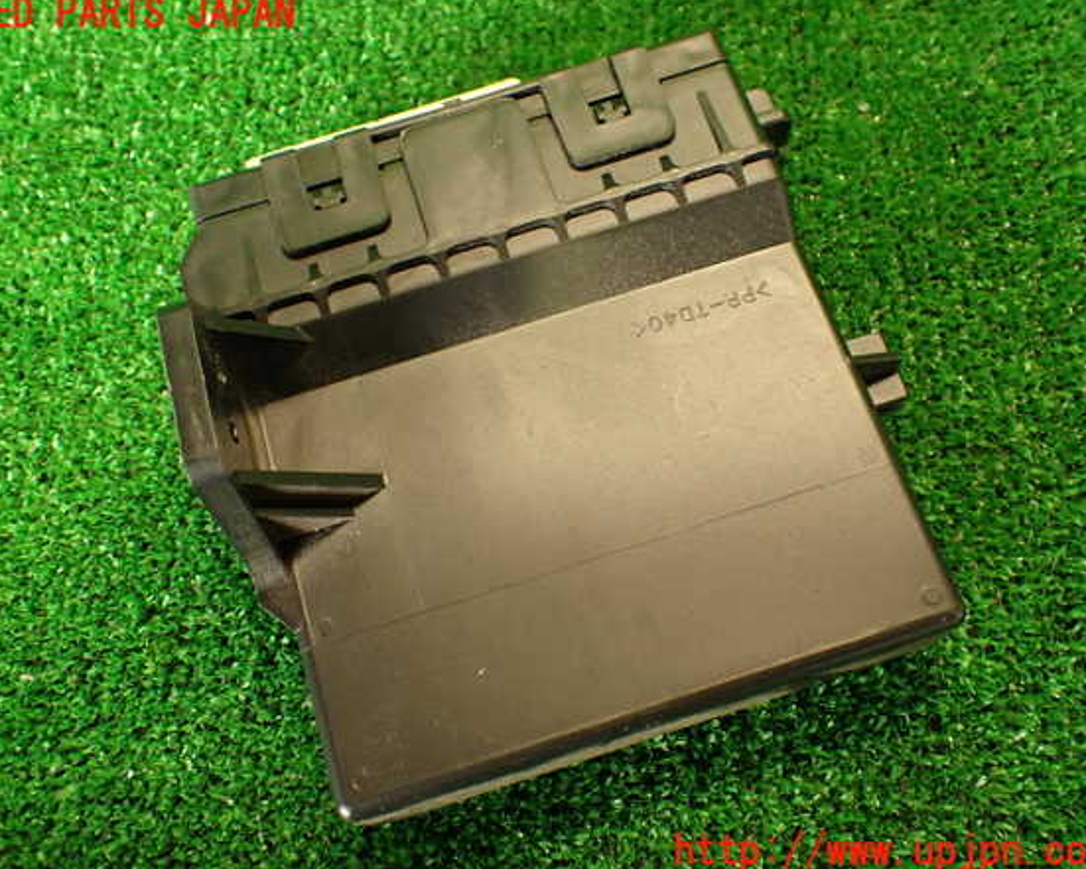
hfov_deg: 52.8
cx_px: 528
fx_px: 1093
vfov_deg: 43.4
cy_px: 434
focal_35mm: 34
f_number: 2.4
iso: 320
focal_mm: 5.79
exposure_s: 1/30
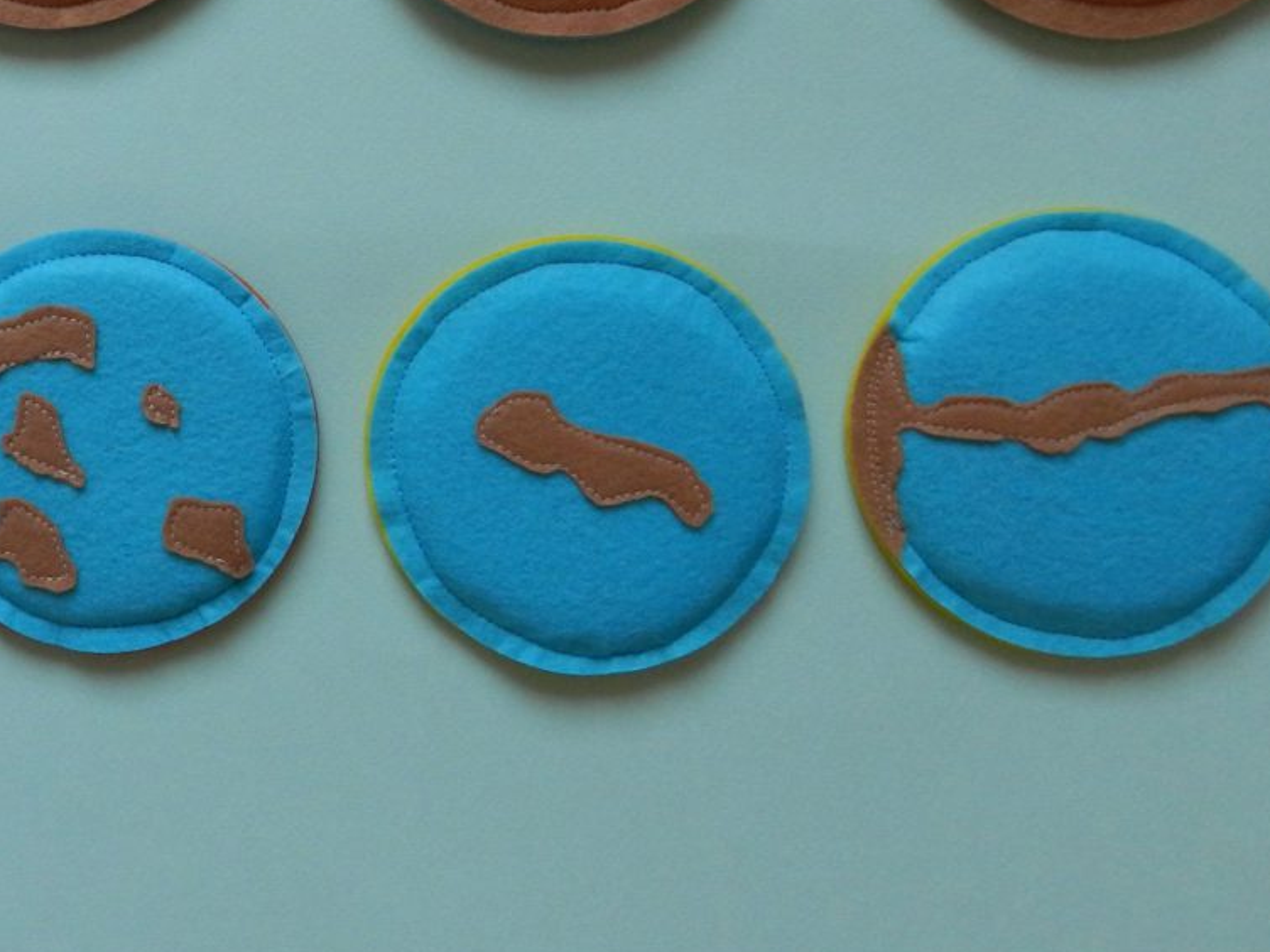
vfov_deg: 30.0
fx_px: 1724
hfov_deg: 37.5
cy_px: 164
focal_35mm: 47
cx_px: 106
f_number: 3.4
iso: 400
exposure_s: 1/60
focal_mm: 4
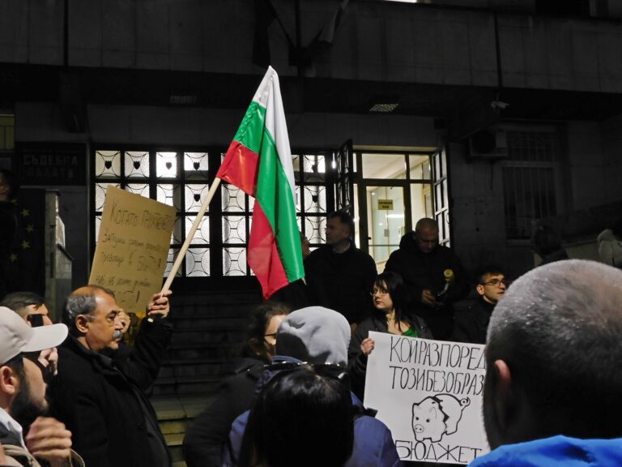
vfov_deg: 36.0
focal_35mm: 40
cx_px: 311
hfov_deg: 46.8
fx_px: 719
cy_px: 234
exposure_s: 1/20
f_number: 3.6
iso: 400
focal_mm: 7.1
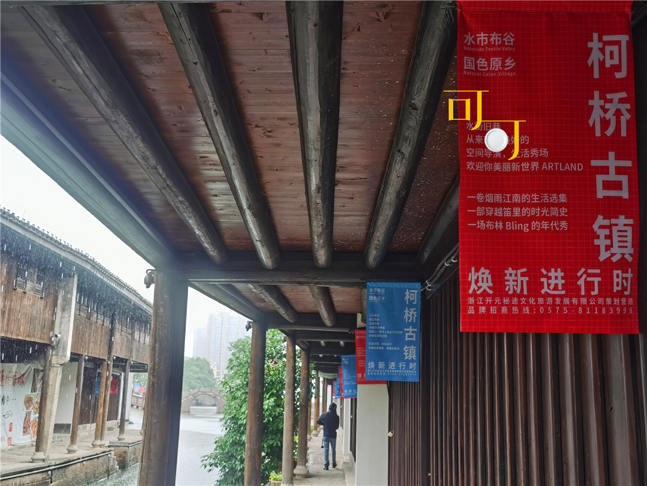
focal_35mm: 40
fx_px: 748
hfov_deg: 46.8
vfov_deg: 36.0
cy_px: 243
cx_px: 324
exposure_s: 1/206
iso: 50
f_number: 1.6
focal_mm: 5.56
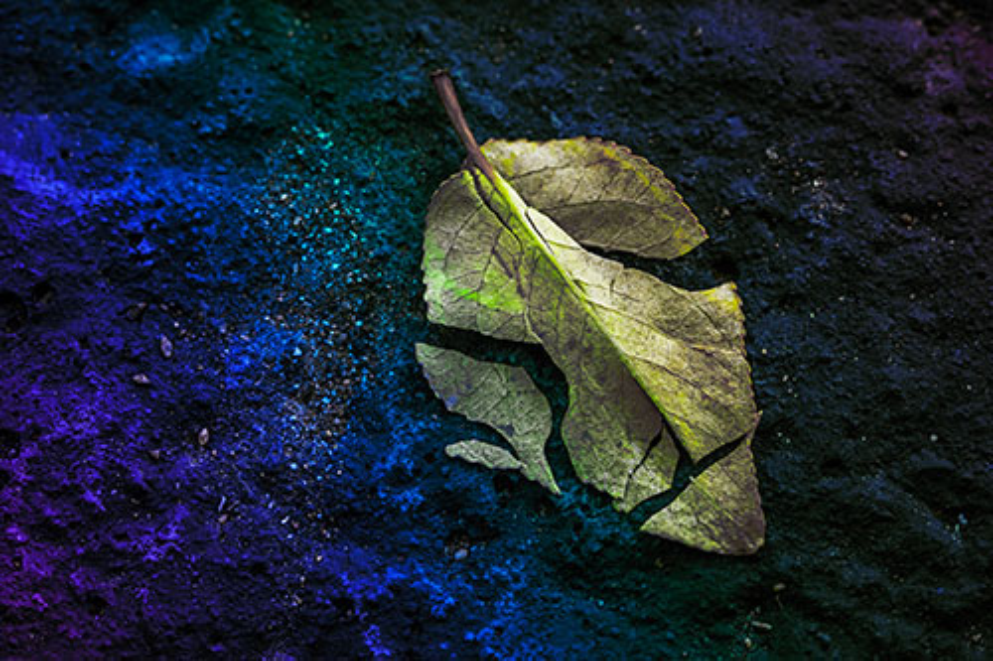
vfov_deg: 6.5
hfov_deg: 9.8
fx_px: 5790
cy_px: 330
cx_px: 496
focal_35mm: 210
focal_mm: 210
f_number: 6.7
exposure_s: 1/640
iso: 400
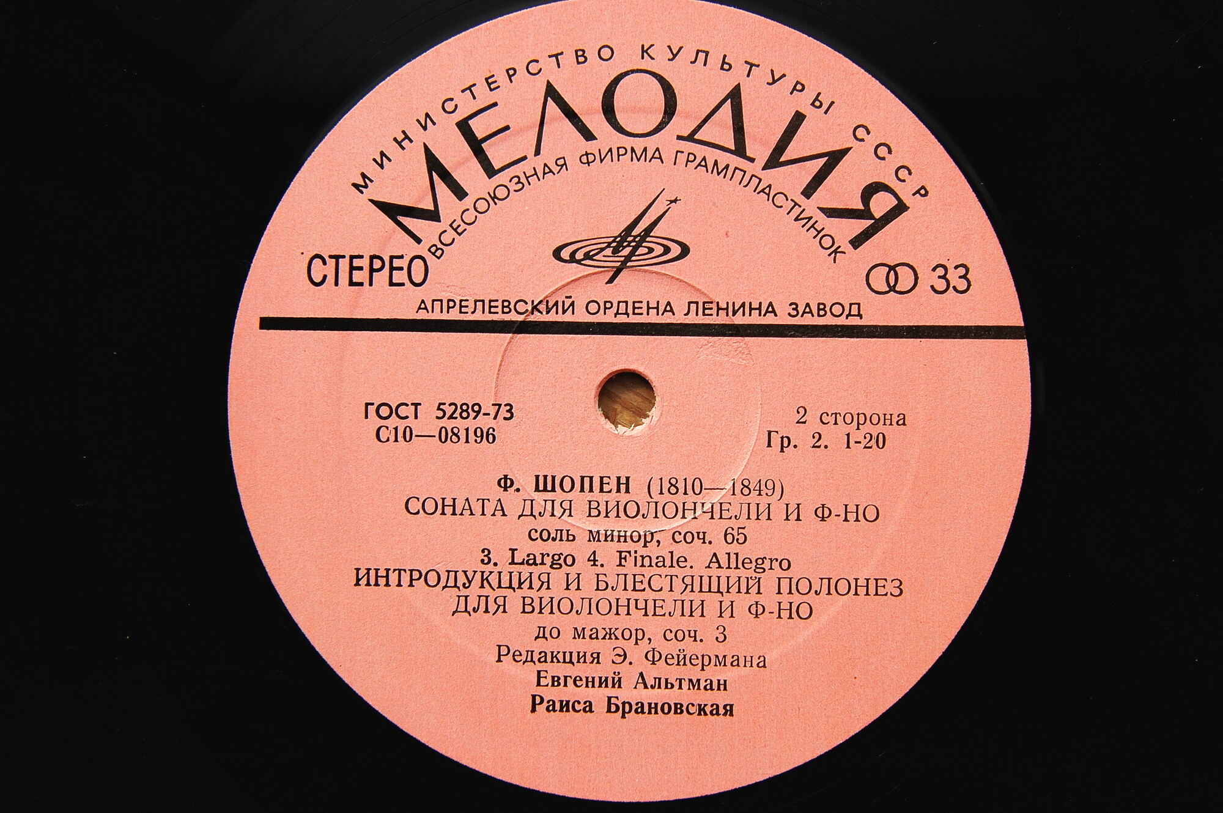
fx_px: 1782
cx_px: 612
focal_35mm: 52
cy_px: 406
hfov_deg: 37.9
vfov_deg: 25.7
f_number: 8
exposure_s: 1/250
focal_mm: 35
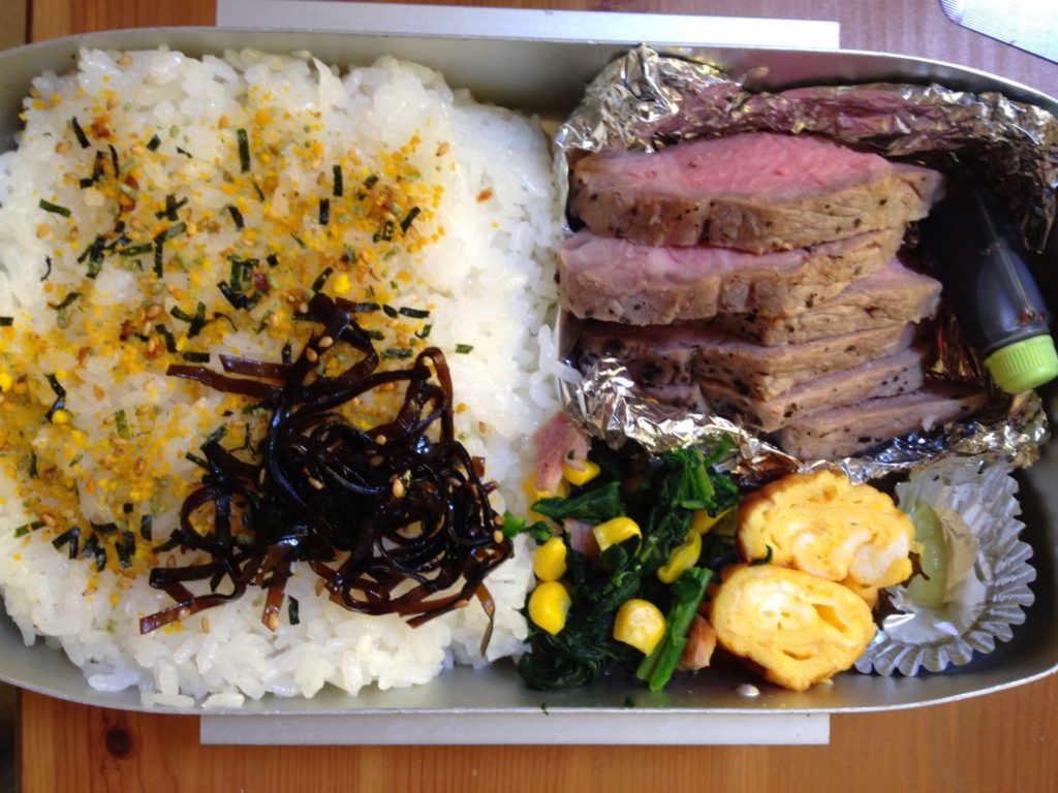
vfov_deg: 40.7
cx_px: 529
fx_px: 1070
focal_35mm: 35
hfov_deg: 52.6
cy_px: 396
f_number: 2.4
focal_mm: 4.28
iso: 64
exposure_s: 1/20
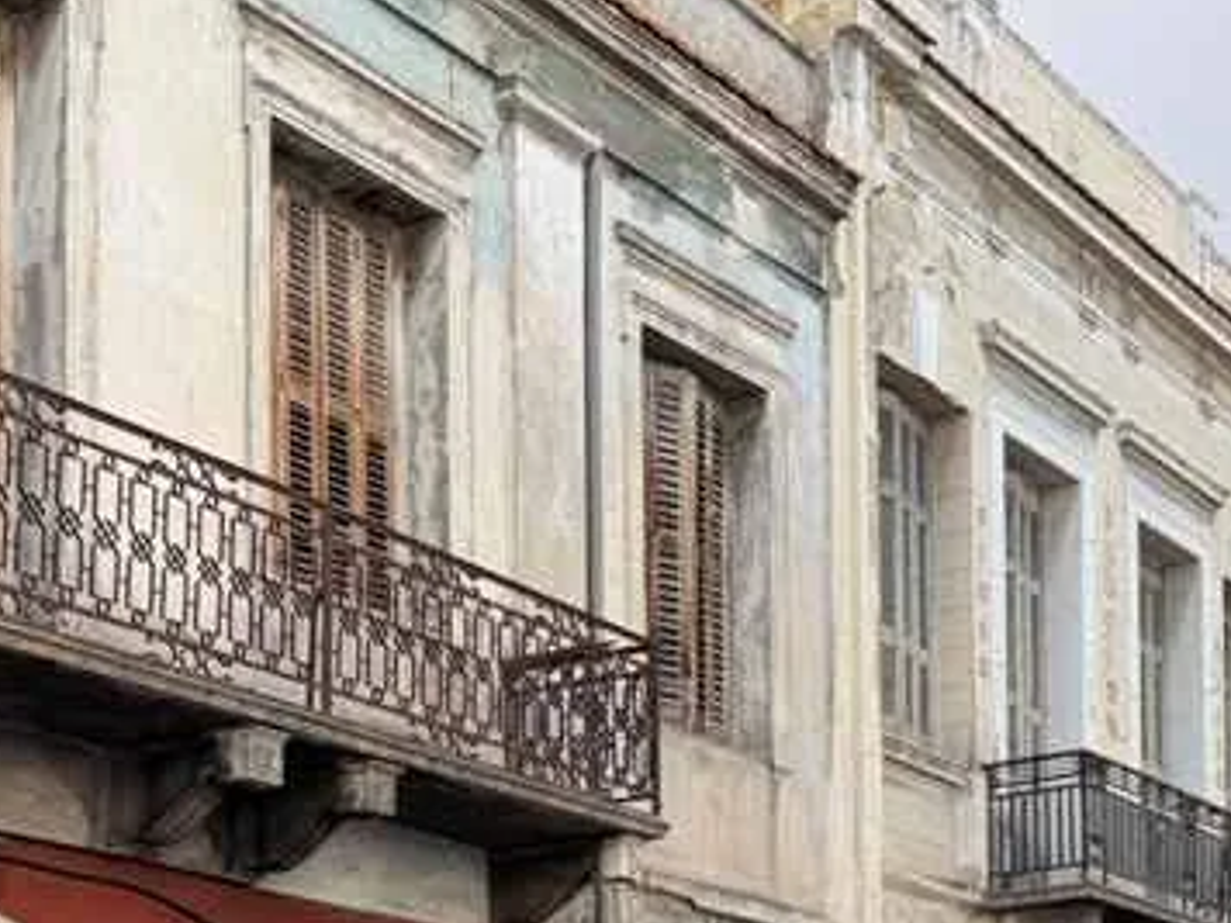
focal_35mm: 69
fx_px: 2454
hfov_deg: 27.6
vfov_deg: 19.7
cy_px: 1175
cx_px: 968
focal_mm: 6.76
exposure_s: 1/1410
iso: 100
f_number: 1.78
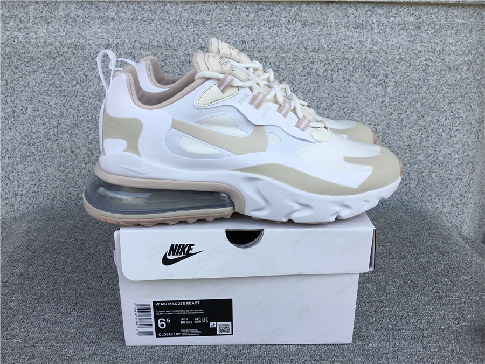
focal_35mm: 31
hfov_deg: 58.4
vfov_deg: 45.4
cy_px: 182
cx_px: 242
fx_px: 434
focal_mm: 3.3
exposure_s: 1/500
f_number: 2.4
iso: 25
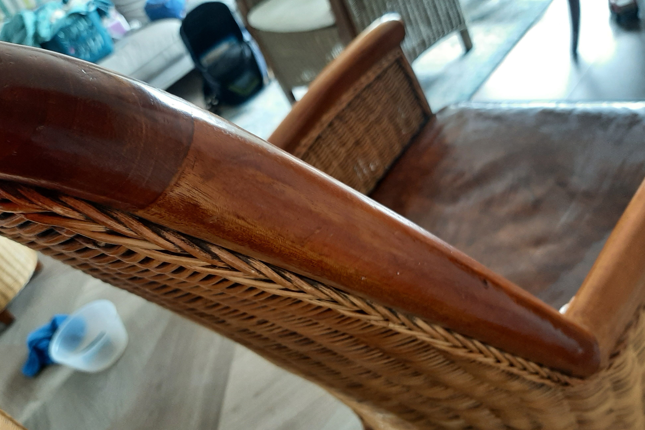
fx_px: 502
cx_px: 326
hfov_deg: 65.5
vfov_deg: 46.3
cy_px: 246
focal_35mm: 28
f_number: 1.7
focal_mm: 3.93
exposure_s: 1/50
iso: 160
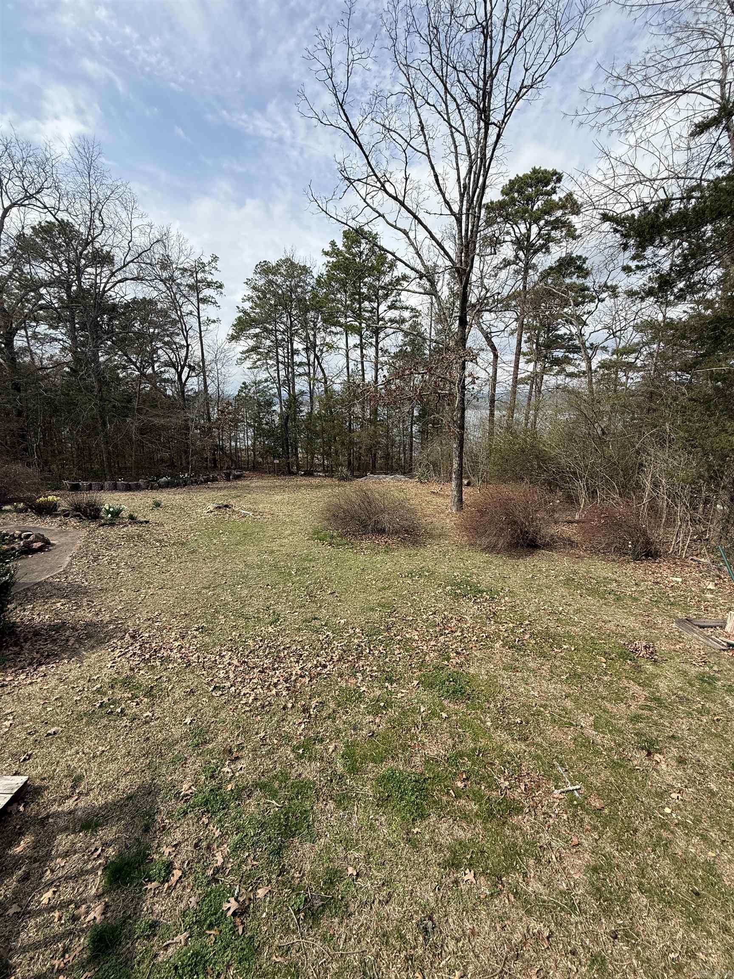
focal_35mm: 14
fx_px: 396
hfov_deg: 85.7
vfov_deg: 102.1
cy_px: 490
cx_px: 367
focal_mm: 2.22
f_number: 2.2
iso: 50
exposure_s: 1/1572
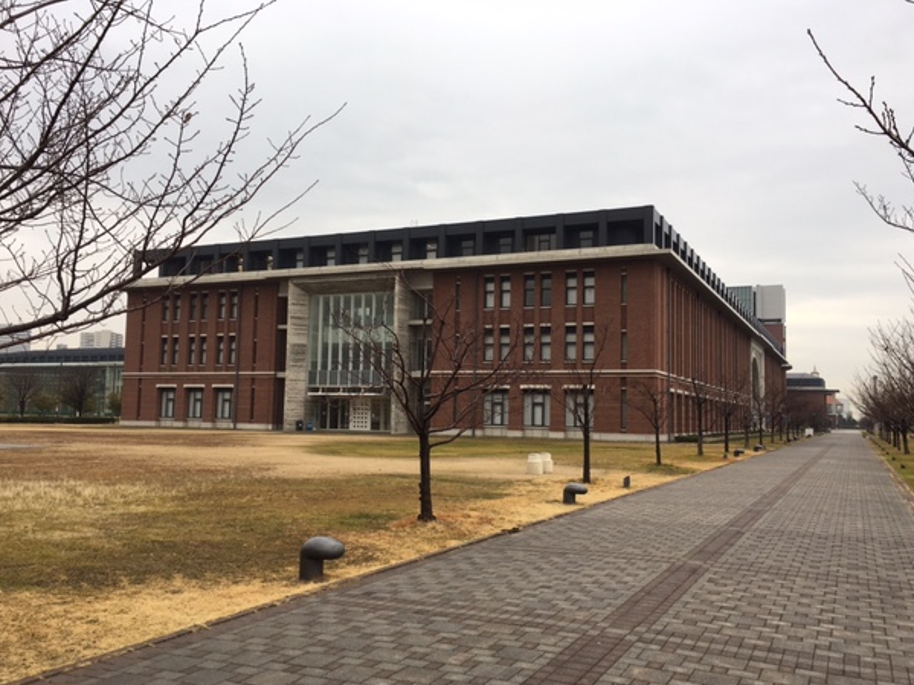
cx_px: 464
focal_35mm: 31
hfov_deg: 58.4
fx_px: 818
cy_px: 349
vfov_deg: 45.4
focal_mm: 4.15
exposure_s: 1/120
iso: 25
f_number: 2.2
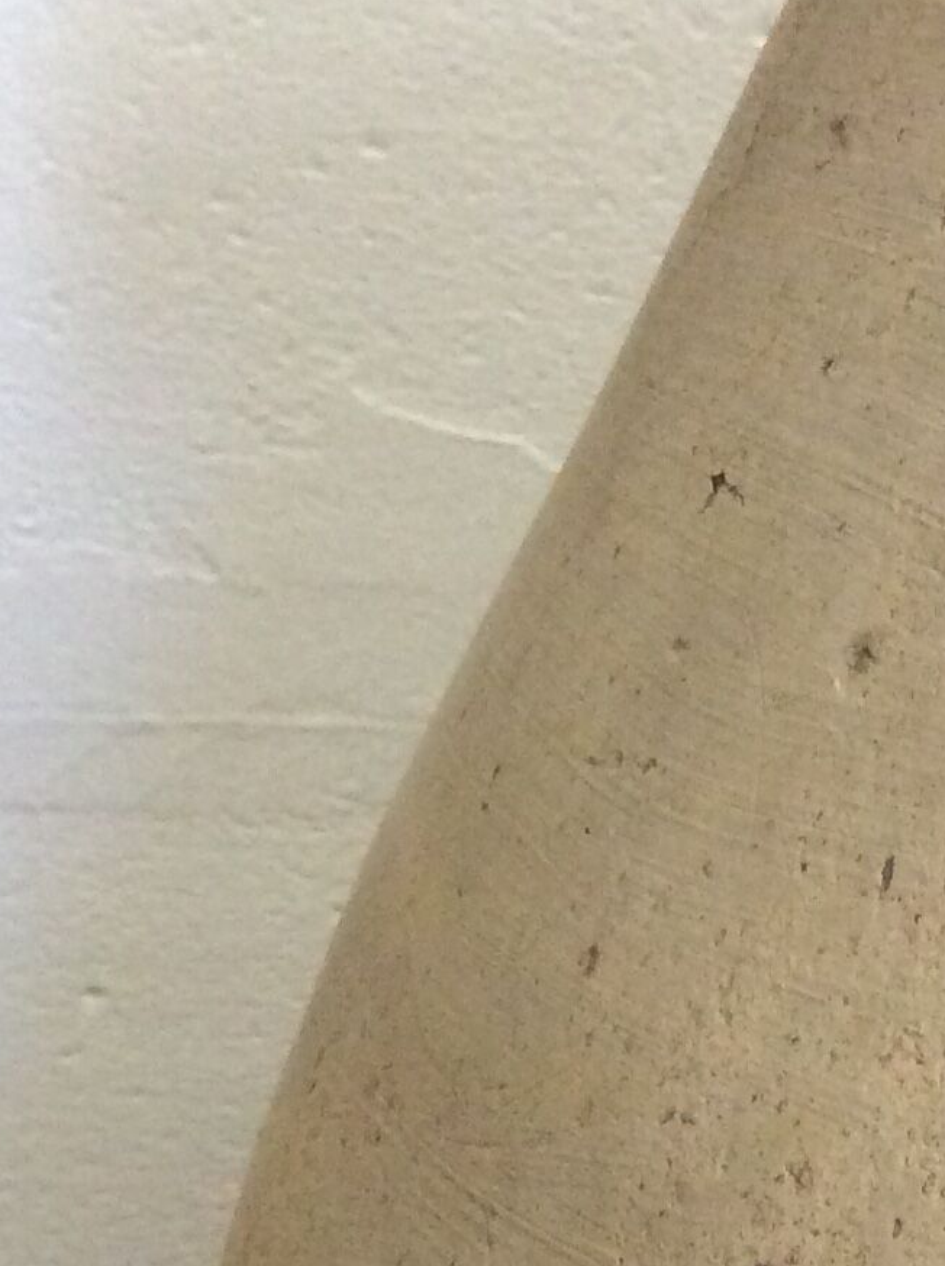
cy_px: 1592
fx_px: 3467
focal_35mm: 95
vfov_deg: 19.3
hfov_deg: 15.2
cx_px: 962
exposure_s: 1/25
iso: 200
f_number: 2.4
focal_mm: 3.3
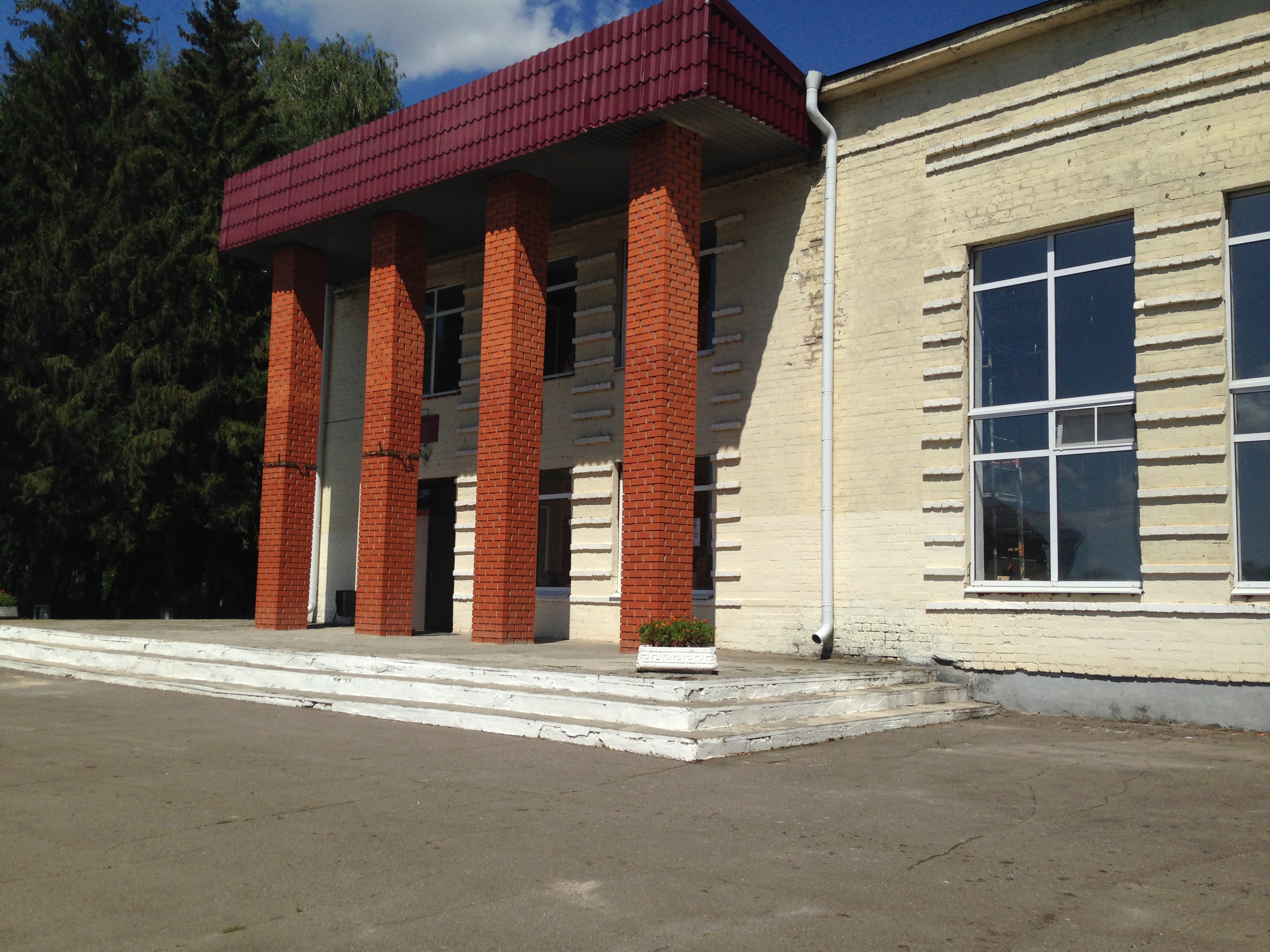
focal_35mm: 33
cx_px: 635
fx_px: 1211
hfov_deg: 55.4
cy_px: 476
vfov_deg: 42.9
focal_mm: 4.12
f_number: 2.4
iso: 50
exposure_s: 1/4184
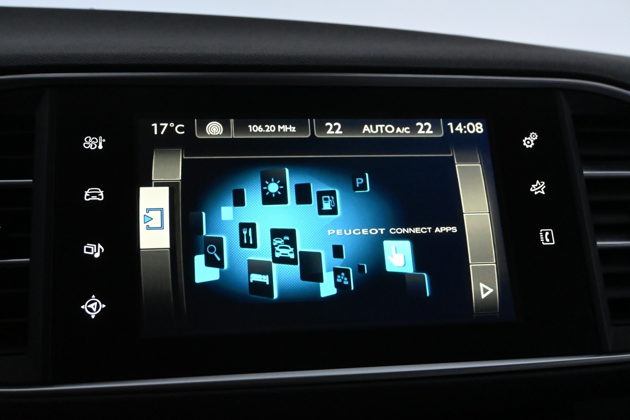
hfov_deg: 43.6
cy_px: 210
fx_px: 787
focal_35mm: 45
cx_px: 315
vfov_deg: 29.9
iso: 6400
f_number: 5.6
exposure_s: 1/200
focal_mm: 30
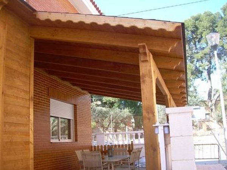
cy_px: 85
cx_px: 114
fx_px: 249
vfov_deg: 37.7
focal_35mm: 38
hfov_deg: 49.0
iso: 50
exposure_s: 1/193
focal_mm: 6.3
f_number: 2.8
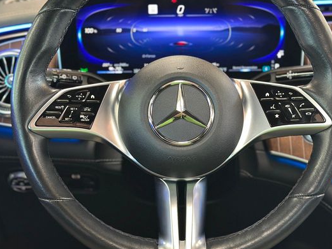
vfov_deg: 24.8
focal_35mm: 59
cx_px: 182
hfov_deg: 32.7
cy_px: 104
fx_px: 566
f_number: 1.78
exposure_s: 1/40
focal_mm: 6.86
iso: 320
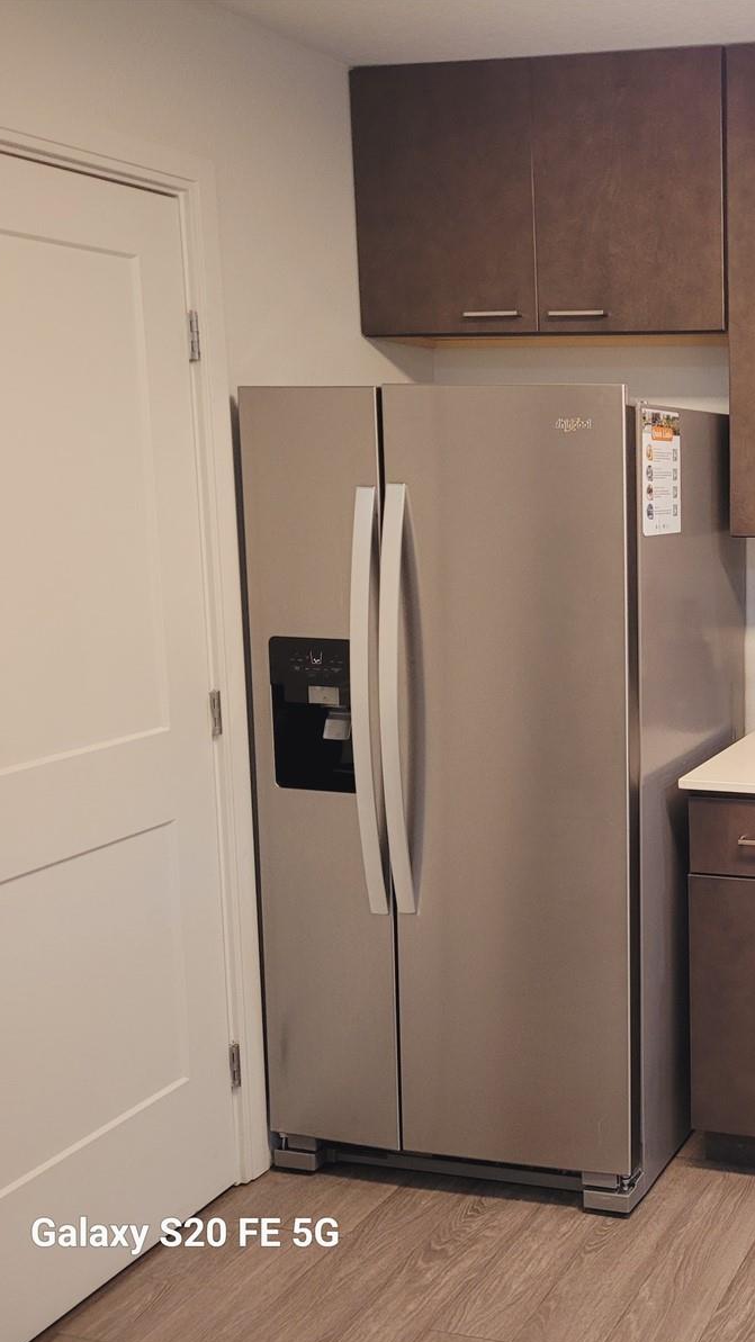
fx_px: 1353
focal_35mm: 38
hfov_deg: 28.2
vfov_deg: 52.8
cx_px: 846
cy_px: 673
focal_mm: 5.4
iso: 200
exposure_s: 1/60
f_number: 1.8
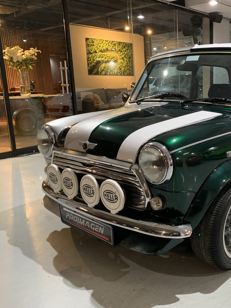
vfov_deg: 52.6
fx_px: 311
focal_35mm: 35
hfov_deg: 39.0
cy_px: 155
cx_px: 187
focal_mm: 4.25
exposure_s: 1/40
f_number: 1.8
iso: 320
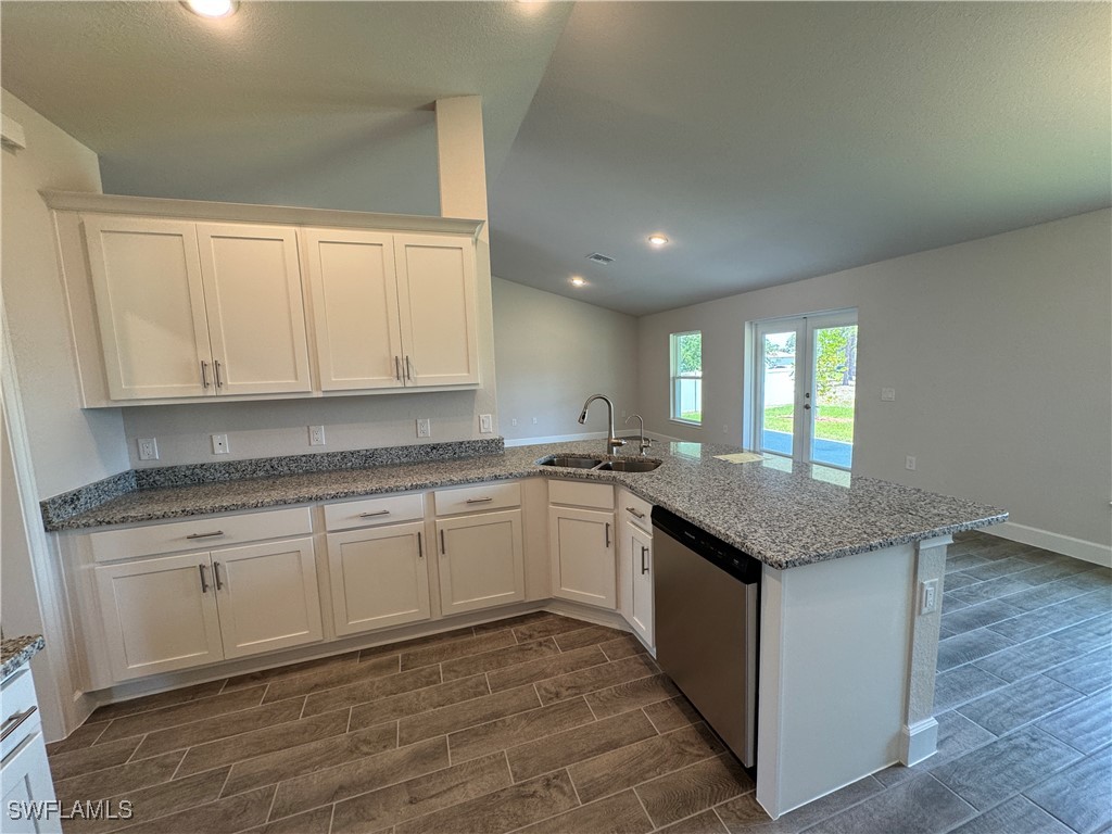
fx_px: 450
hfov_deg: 102.1
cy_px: 417
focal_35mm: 14
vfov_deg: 85.7
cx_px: 556
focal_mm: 2.22
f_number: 2.2
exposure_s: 1/120
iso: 160
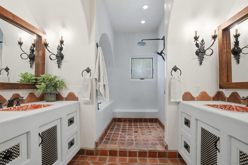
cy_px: 82
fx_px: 110
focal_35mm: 16
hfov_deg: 96.8
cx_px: 124
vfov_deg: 73.7
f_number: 7.1
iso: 640
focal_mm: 16
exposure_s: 1/1000
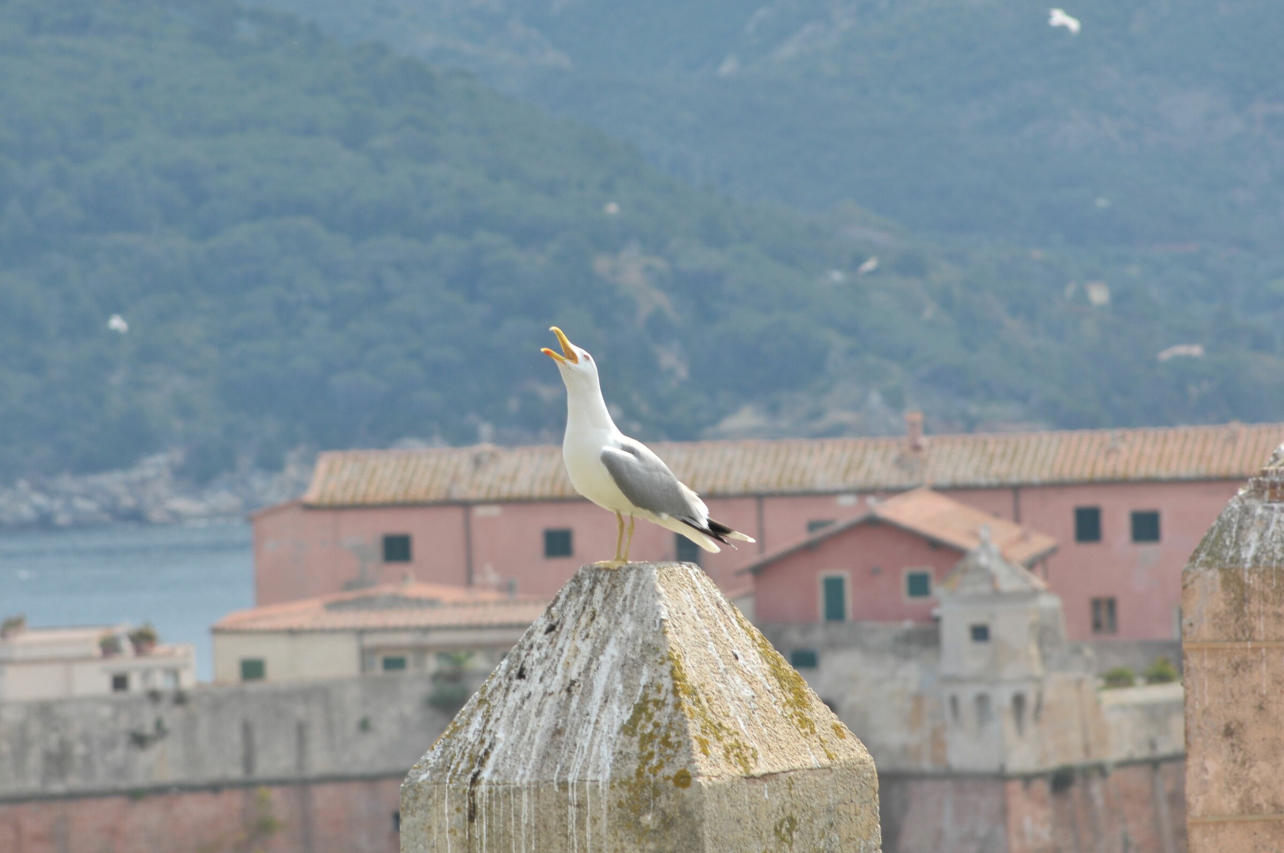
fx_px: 11221
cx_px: 642
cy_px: 426
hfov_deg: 6.5
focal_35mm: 315
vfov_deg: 4.4
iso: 200
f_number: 9
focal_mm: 210
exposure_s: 1/400
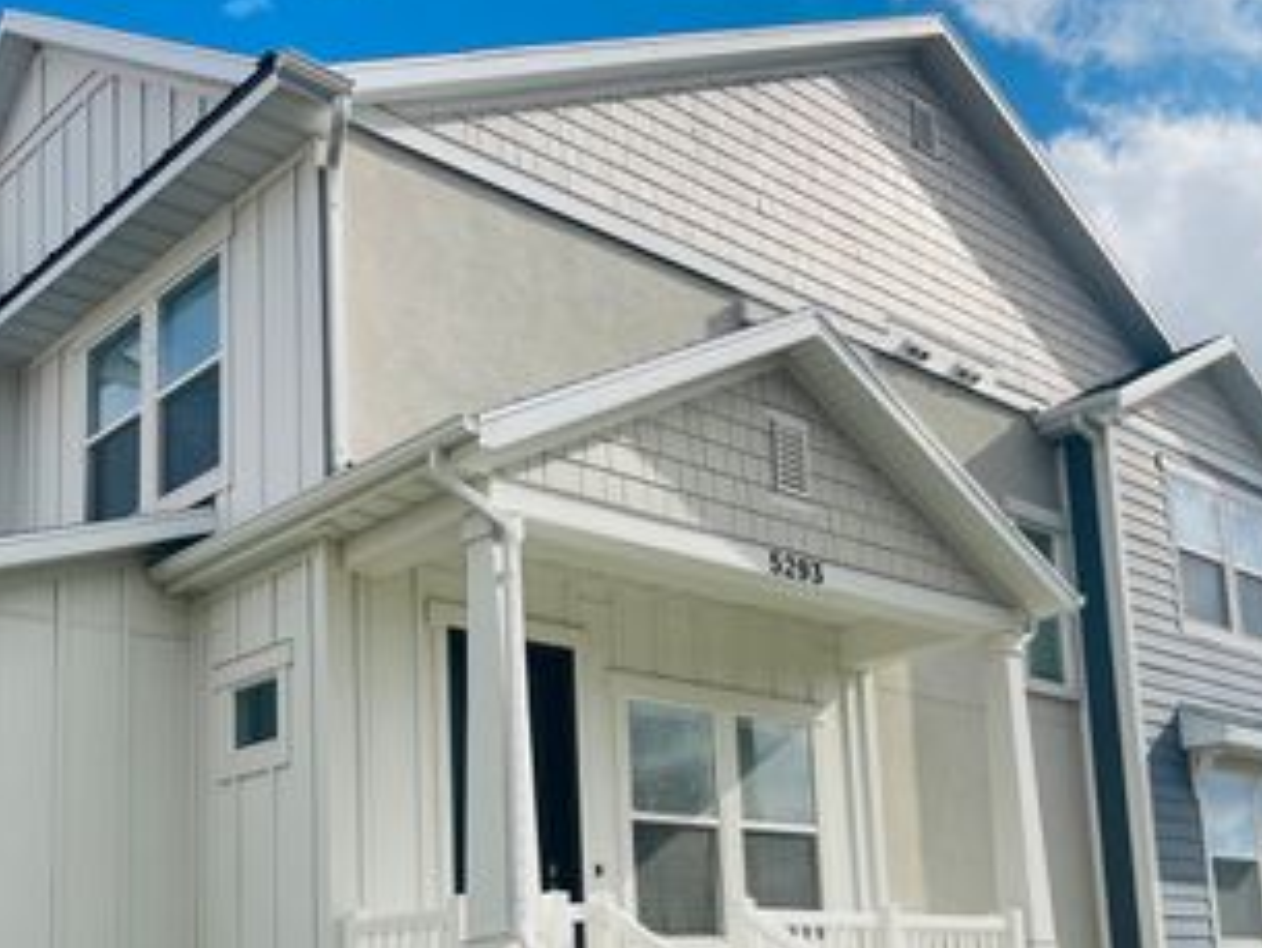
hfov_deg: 45.8
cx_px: 633
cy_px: 747
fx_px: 1495
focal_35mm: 41
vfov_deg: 34.2
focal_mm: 5.1
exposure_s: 1/5128
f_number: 1.6
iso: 32
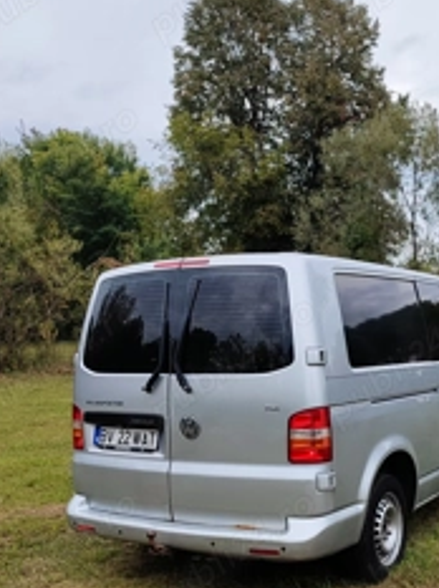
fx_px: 729
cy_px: 404
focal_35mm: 43
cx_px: 320
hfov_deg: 33.0
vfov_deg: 43.1
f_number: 1.89
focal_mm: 5.95
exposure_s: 1/183
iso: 50
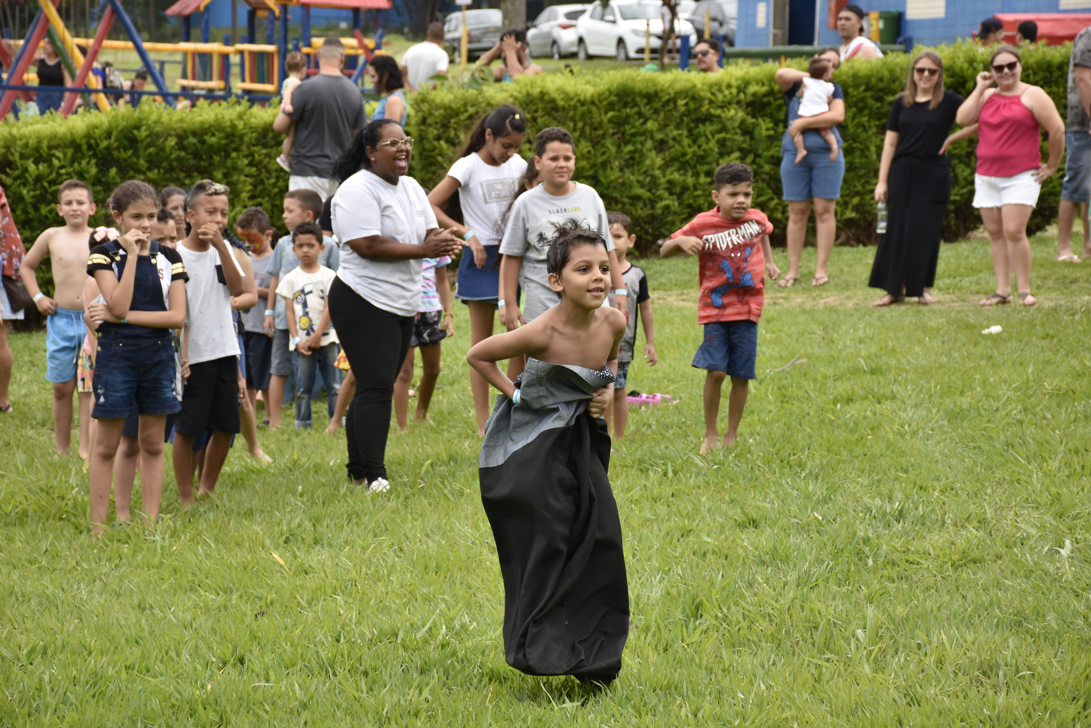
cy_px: 364
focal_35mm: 120
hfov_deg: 17.1
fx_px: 3637
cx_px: 546
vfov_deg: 11.4
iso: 200
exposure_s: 1/500
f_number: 7.1
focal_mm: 80
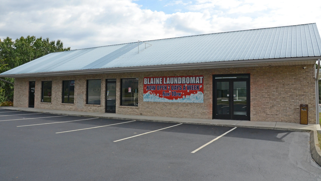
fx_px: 247
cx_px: 162
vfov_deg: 40.1
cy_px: 80
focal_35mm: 29
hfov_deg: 66.1
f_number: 8
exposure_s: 1/1000
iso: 500
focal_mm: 18
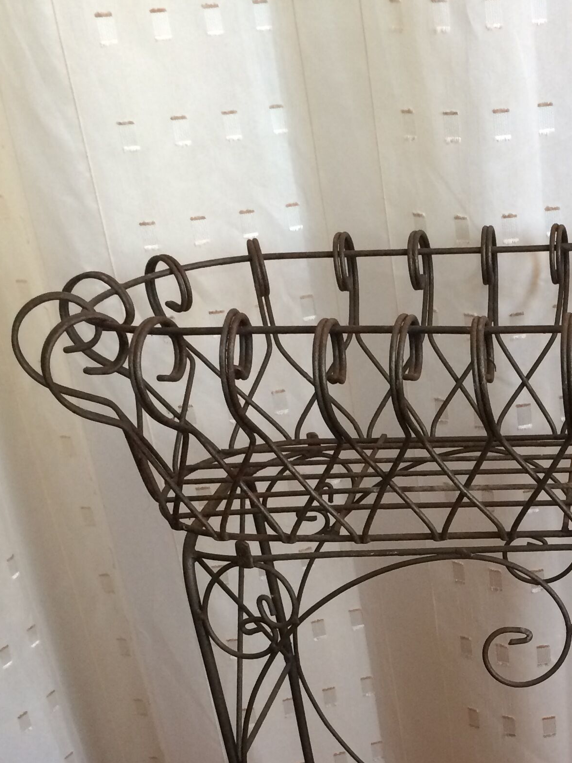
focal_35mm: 60
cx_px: 589
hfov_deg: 23.3
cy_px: 610
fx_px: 1322
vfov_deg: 31.4
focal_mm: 4.15
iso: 160
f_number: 2.2
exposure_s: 1/33
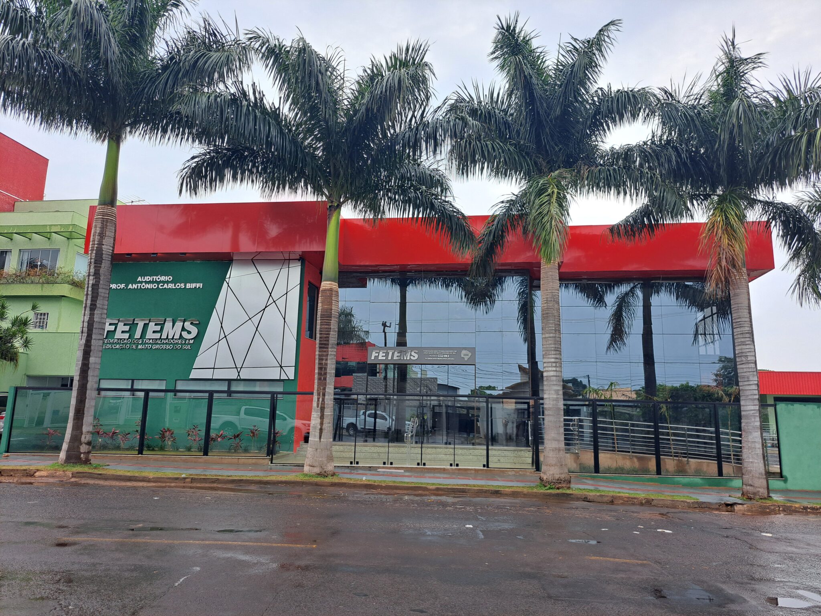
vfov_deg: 56.8
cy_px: 308
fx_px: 569
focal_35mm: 24
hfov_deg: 71.6
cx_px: 410
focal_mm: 5.23
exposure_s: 1/395
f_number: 1.8
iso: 50
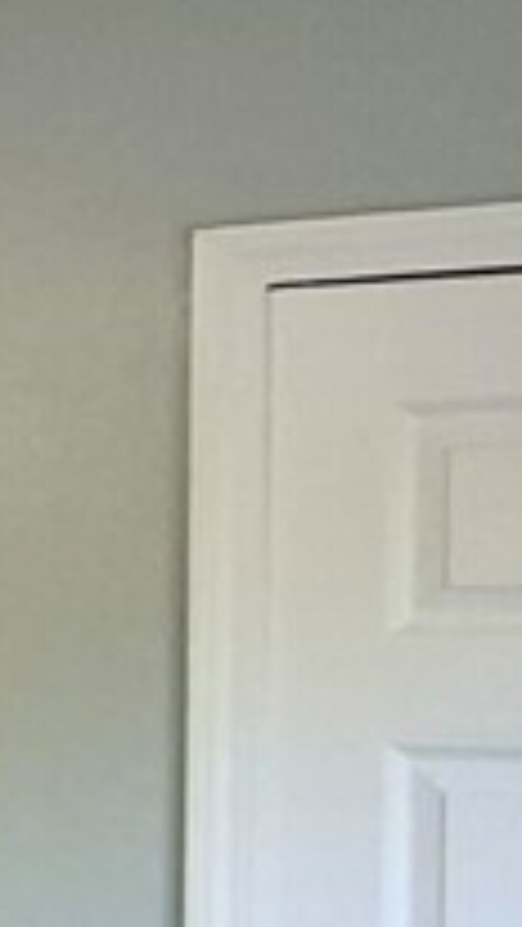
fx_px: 2705
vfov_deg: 19.3
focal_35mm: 110
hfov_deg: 7.2
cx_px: -1719
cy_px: 724
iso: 100
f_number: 2.2
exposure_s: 1/60
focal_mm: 1.74
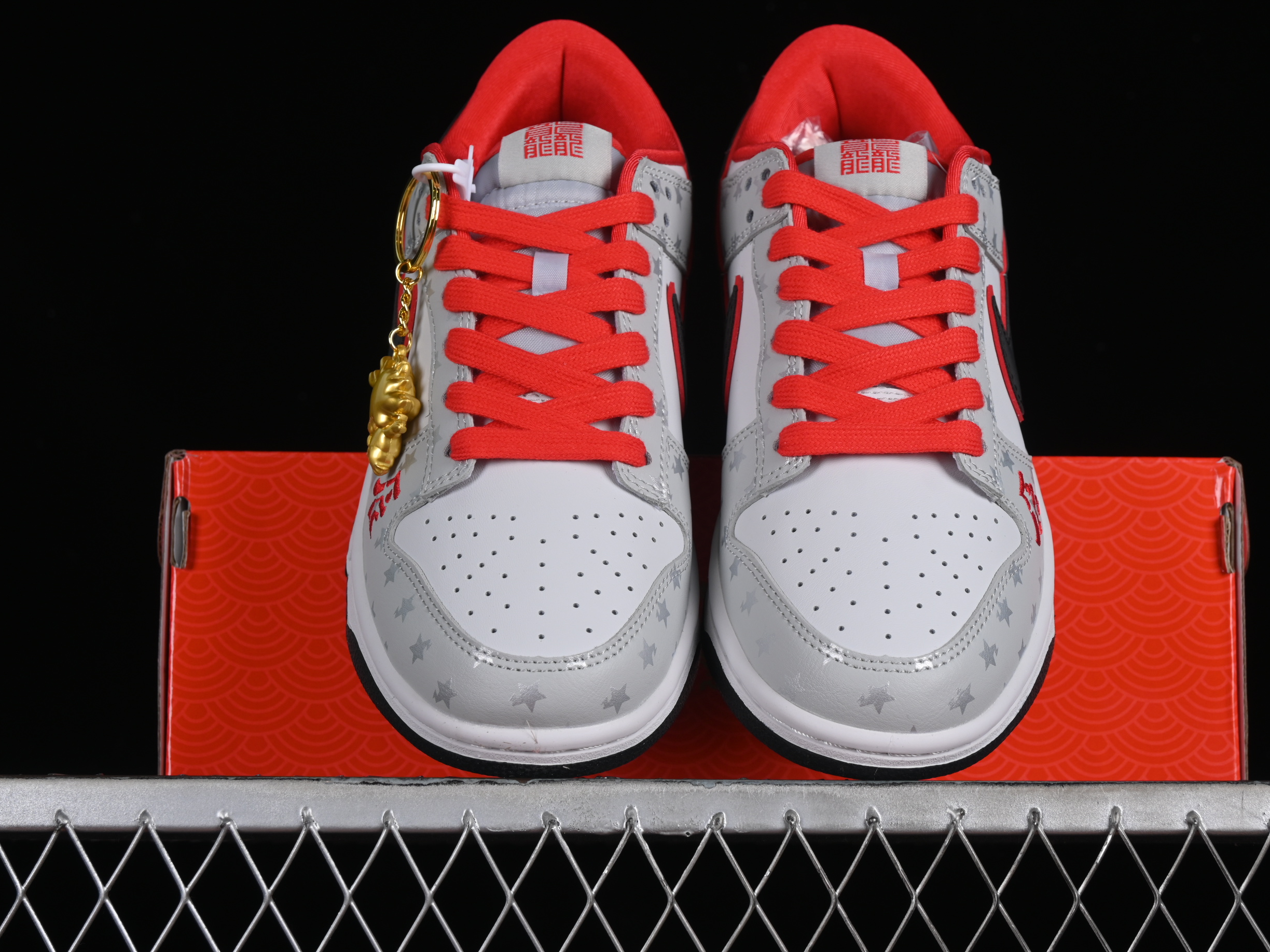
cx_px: 701
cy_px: 480
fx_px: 3008
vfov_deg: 18.0
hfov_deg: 23.8
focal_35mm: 82
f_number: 8
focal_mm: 50
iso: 160
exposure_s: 1/80
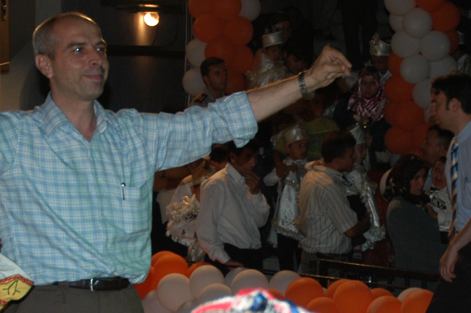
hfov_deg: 18.3
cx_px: 367
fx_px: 1451
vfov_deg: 12.2
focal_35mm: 111
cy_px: 316
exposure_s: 1/60
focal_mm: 24
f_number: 3.8
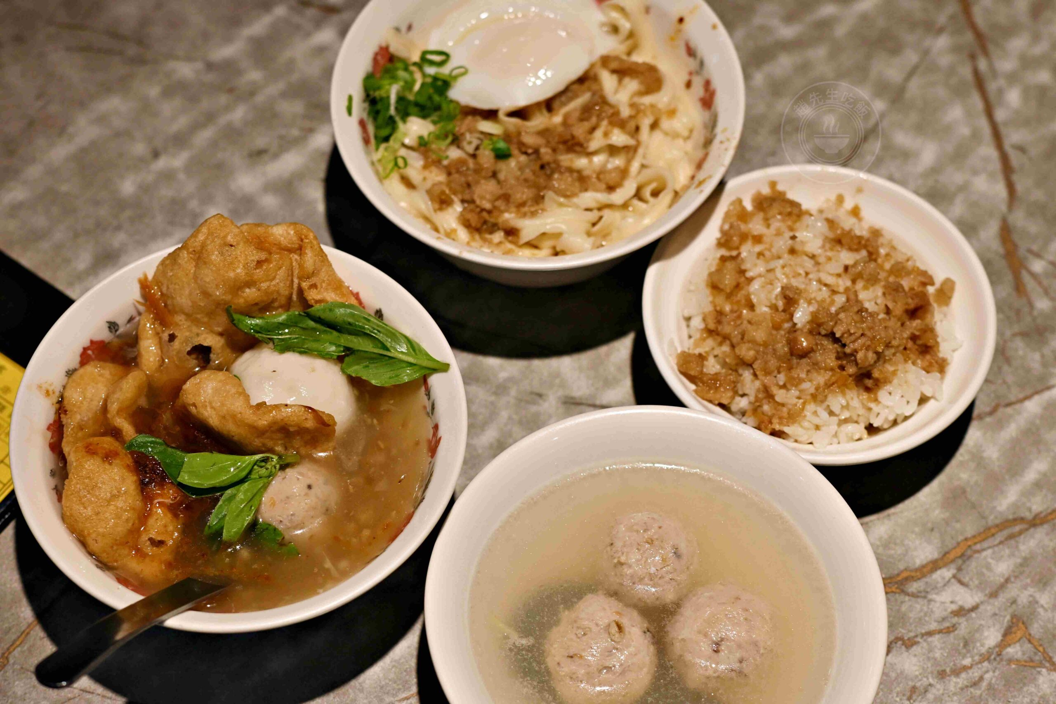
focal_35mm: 75
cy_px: 352
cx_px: 528
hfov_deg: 27.0
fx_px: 2200
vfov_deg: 18.2
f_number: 3.2
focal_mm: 50
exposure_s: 1/200
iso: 220
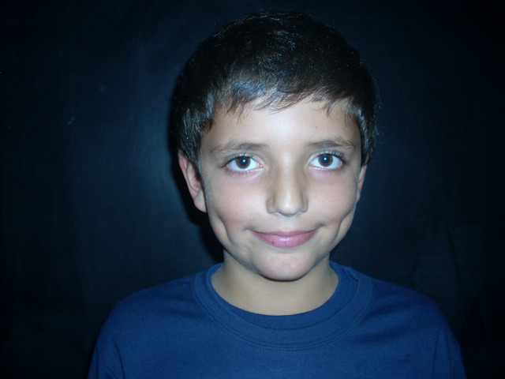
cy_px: 190
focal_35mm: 37
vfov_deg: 38.7
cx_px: 252
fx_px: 540
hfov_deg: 50.1
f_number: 2.8
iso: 64
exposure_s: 1/60
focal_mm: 6.2
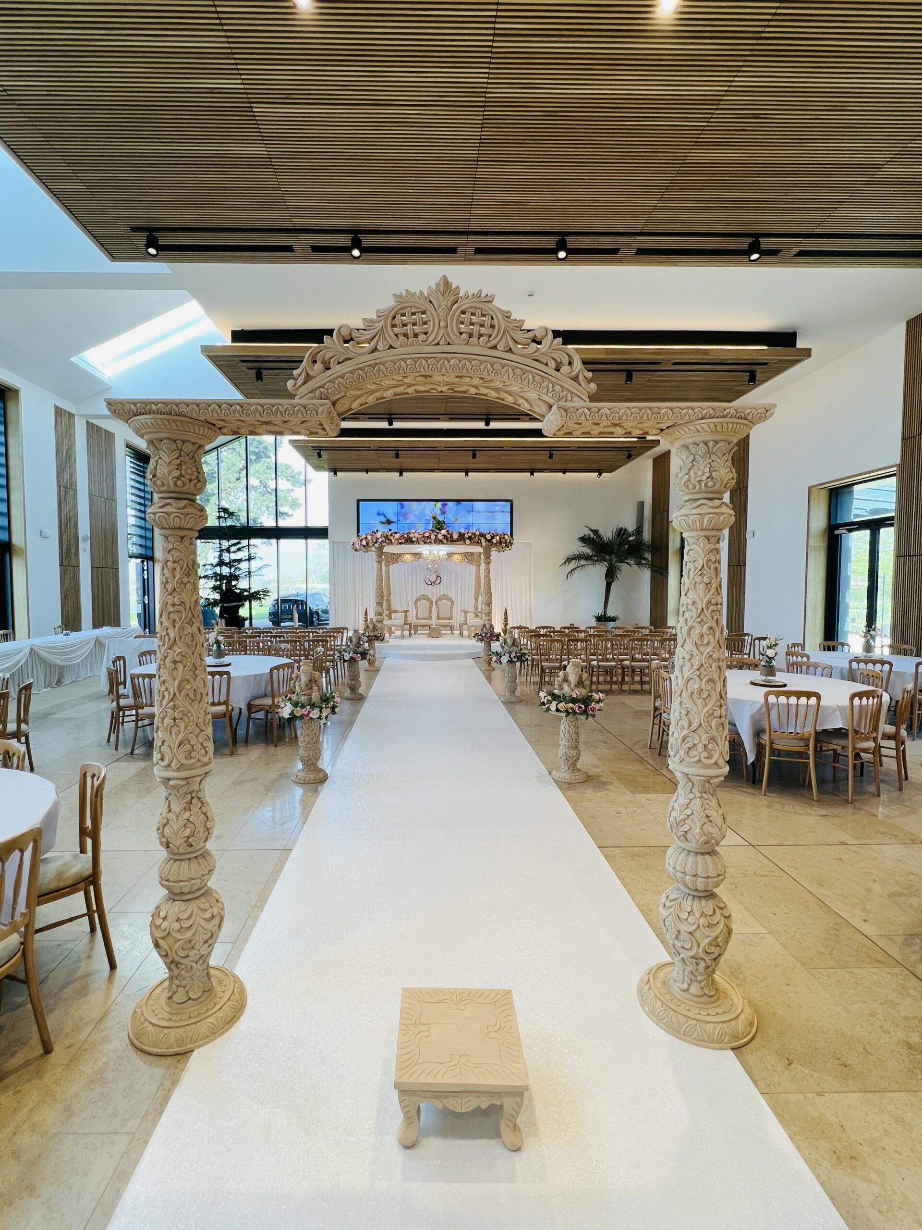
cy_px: 615
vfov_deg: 106.2
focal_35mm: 13
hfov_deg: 89.9
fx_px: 462
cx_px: 461
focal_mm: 1.57
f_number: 1.8
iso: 50
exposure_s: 1/122
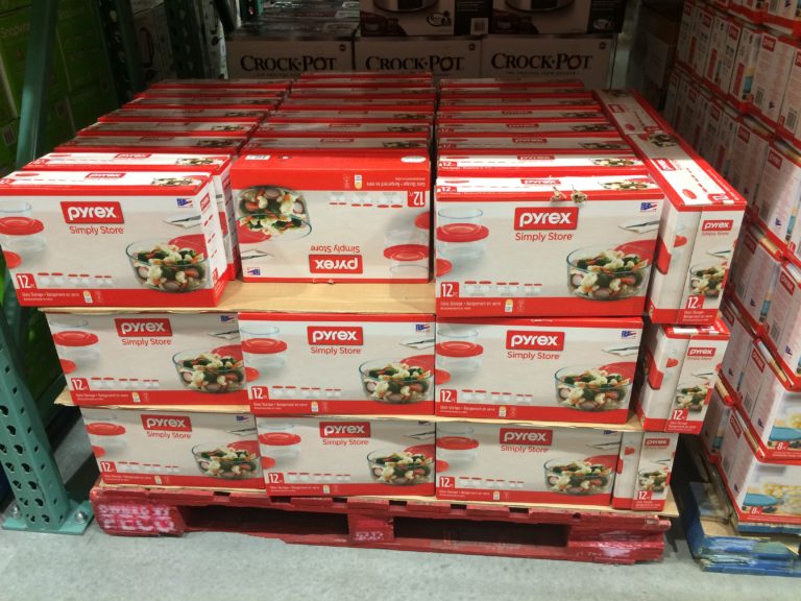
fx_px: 671
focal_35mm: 29
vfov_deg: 48.2
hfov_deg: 61.7
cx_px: 400
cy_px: 300
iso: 160
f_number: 2.2
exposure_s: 1/33
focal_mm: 4.15
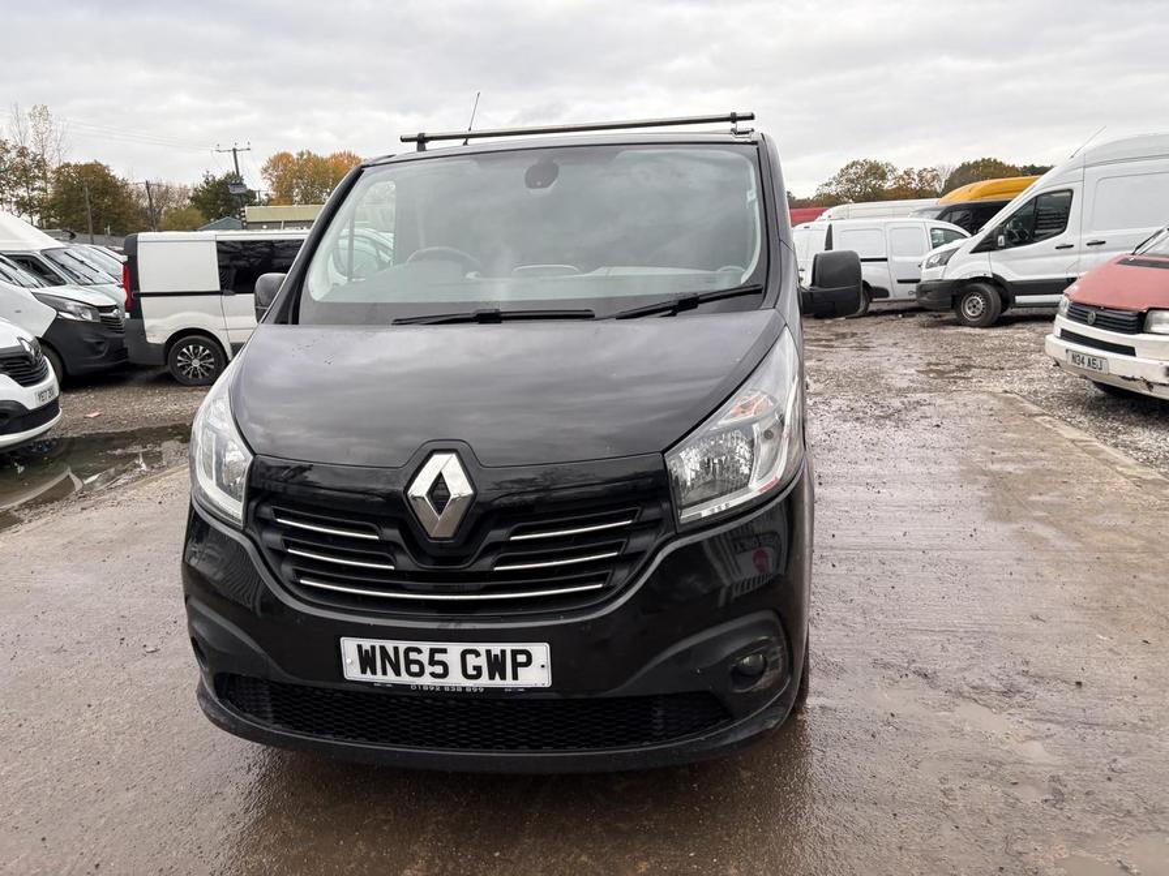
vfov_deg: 53.1
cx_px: 584
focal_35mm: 26
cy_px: 438
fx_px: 878
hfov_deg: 67.3
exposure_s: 1/373
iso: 50
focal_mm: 5.96
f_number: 1.6
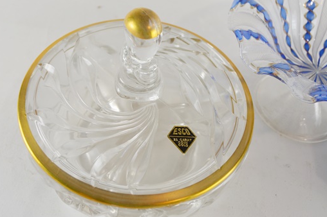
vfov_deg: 34.1
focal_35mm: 39
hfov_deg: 49.3
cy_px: 92
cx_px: 135
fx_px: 354
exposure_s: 1/125
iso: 200
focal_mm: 22
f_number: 5.6
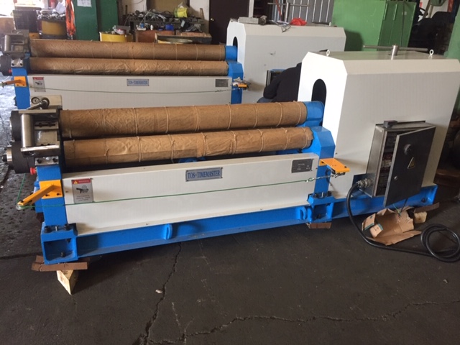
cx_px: 230
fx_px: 385
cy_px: 172
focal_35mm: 29
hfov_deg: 61.7
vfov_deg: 48.2
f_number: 2.2
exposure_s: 1/33
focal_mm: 4.15
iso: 200
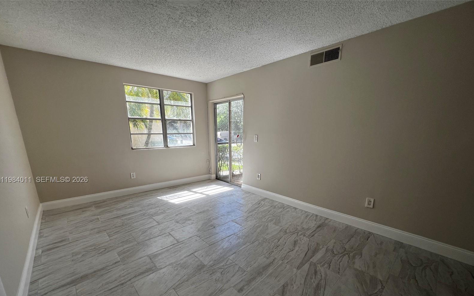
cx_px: 235
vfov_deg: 77.6
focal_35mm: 14
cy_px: 180
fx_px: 181
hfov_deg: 105.3
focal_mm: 1.57
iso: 32
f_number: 1.8
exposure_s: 1/156
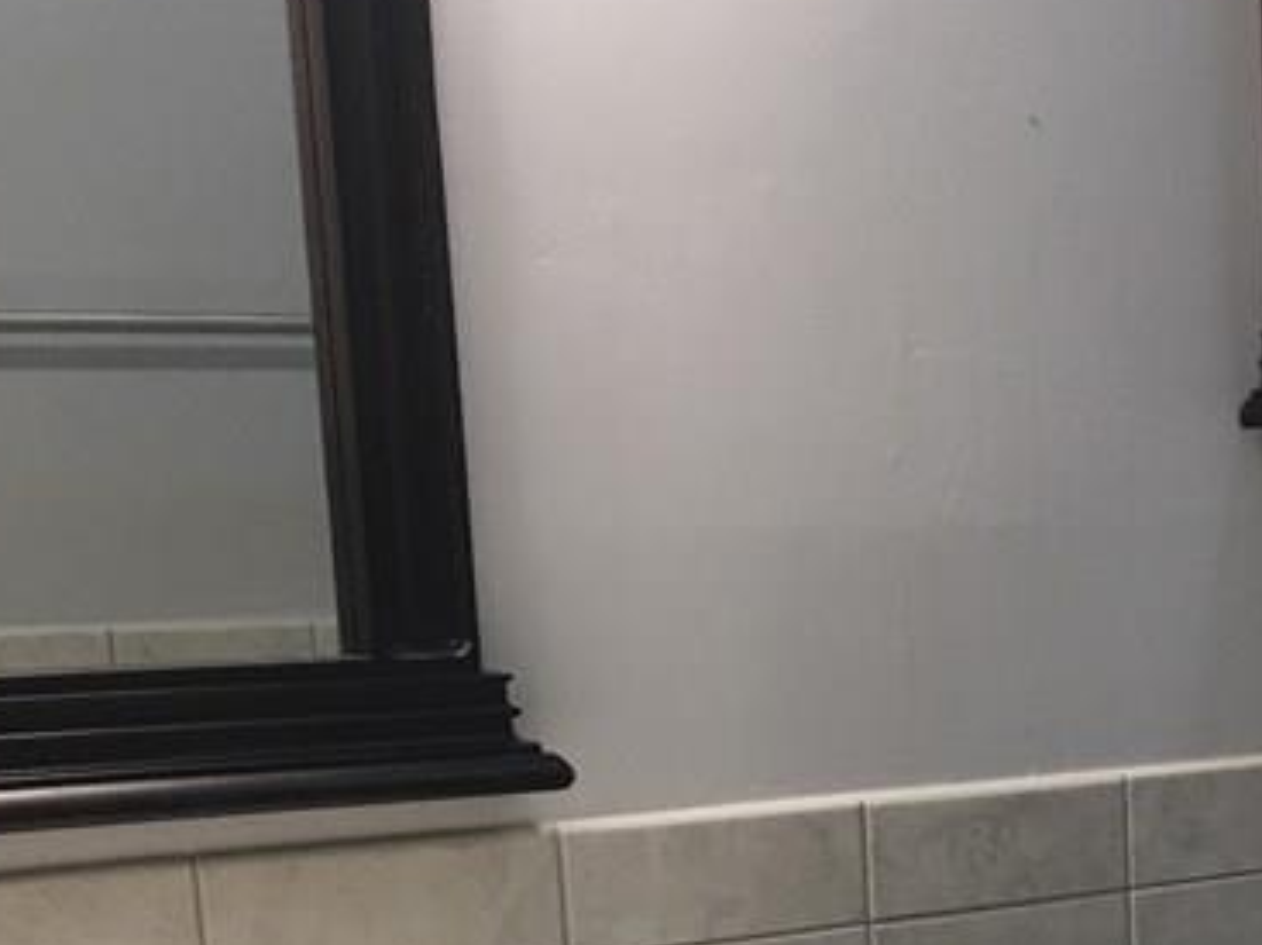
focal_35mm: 81
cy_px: 1158
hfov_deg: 22.4
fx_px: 2952
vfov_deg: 17.3
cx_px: 1492
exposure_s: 1/30
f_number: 2.2
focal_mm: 4.15
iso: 40
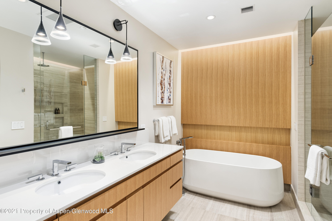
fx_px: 175
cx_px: 166
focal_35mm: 19
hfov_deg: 86.9
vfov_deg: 64.5
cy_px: 110
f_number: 7.1
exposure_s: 1/13
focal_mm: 19
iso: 400
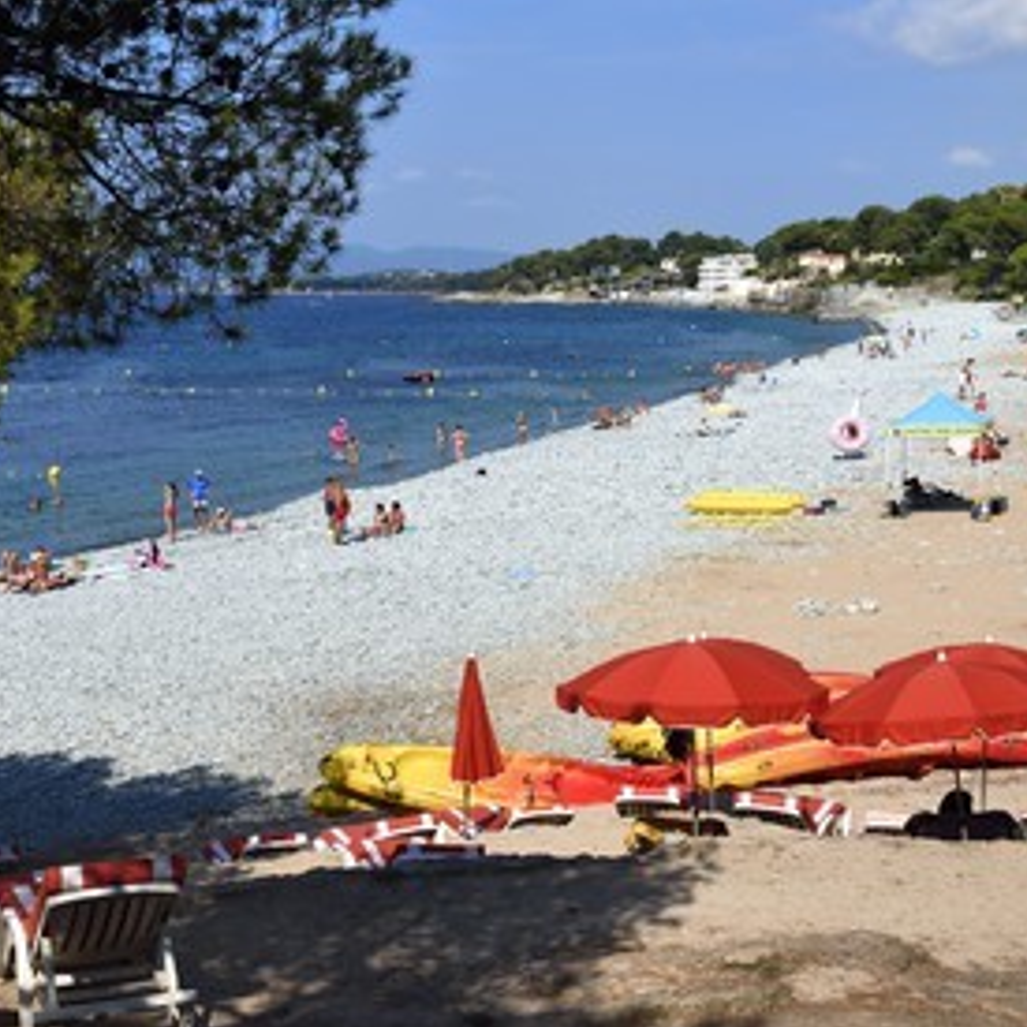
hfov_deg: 32.7
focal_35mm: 52
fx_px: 1745
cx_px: 441
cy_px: 519
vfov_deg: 32.8
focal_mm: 40
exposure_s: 1/250
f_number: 16
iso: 200
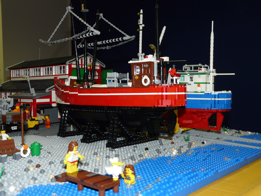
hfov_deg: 47.9
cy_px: 98
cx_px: 130
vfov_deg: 36.8
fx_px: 294
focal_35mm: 39
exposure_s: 1/40
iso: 100
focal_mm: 6.4
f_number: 3.2
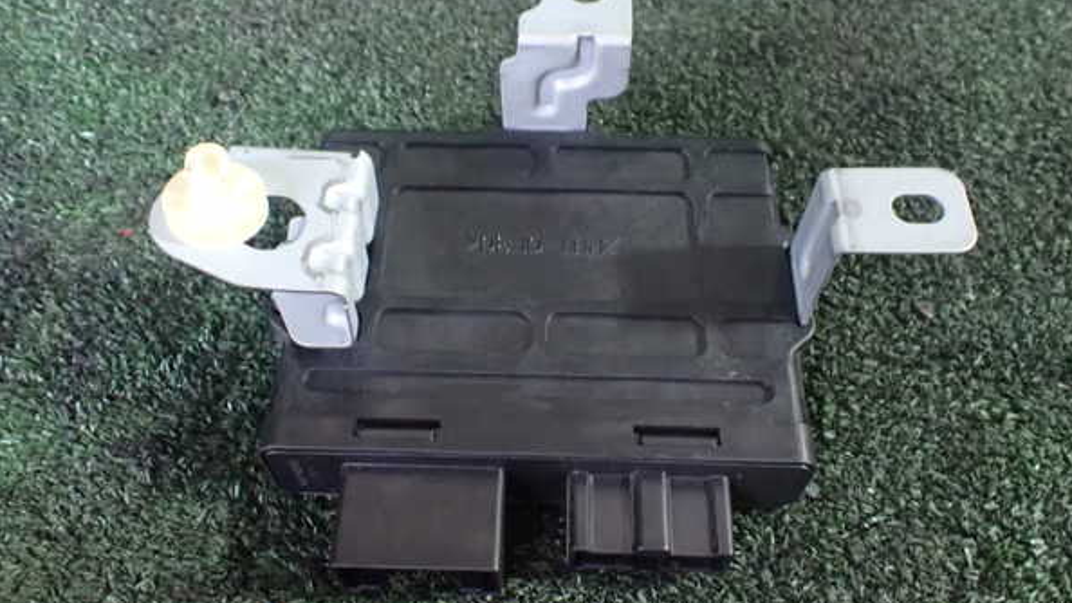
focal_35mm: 33
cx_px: 538
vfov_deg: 35.6
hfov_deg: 59.5
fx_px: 938
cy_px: 271
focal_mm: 5.4
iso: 1600
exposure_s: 1/30
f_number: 2.3
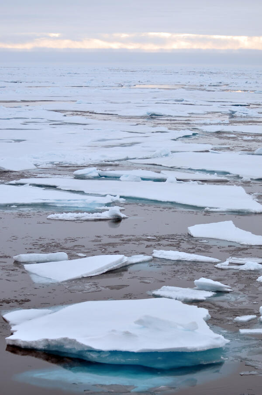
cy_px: 198
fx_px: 1313
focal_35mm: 120
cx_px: 131
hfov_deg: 11.4
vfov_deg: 17.1
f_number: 4.5
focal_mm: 80
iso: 200
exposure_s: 1/320
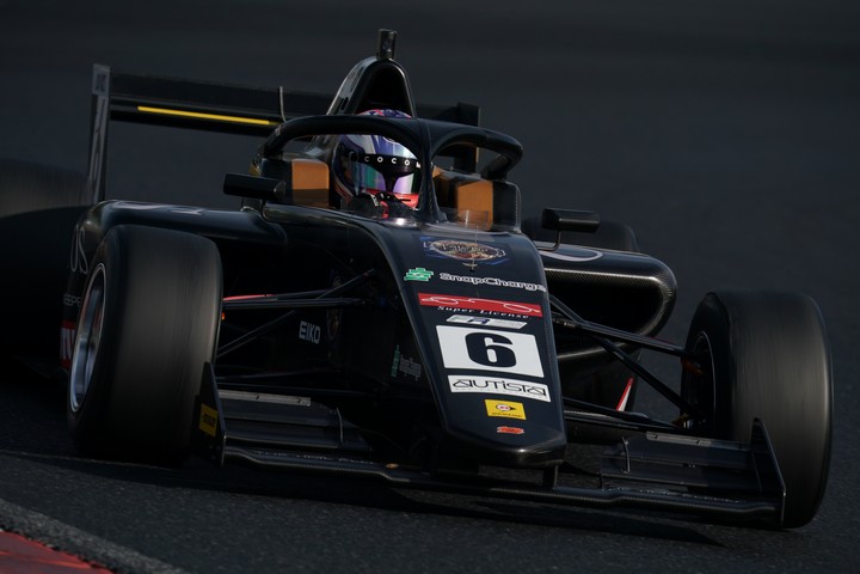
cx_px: 430
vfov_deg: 2.4
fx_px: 13496
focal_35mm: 565
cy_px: 287
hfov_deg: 3.6
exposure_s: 1/800
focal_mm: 565
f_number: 9
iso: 200
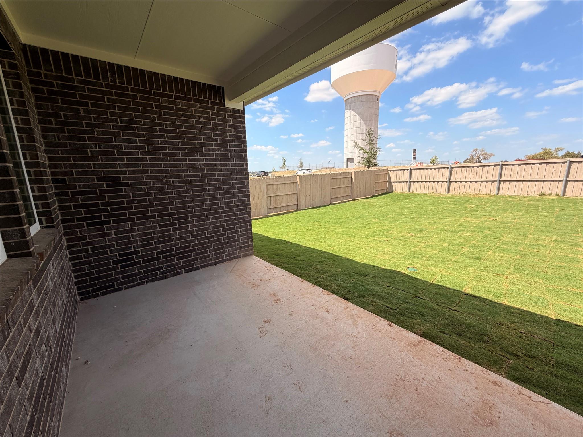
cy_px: 218
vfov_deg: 85.7
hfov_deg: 102.1
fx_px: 236
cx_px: 292
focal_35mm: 14
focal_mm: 2.22
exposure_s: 1/770
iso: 32
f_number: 2.2
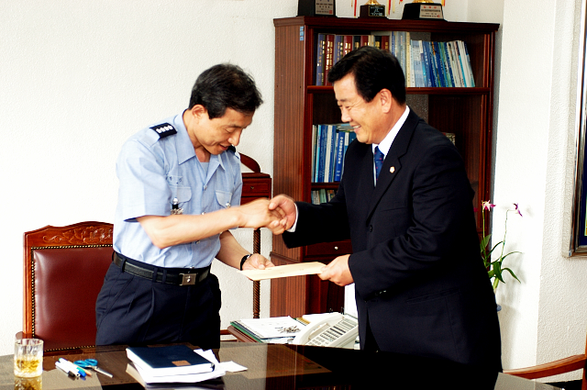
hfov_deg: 28.1
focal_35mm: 72
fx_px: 1172
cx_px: 294
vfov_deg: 18.9
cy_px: 195
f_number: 3.2
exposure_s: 1/60
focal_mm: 48
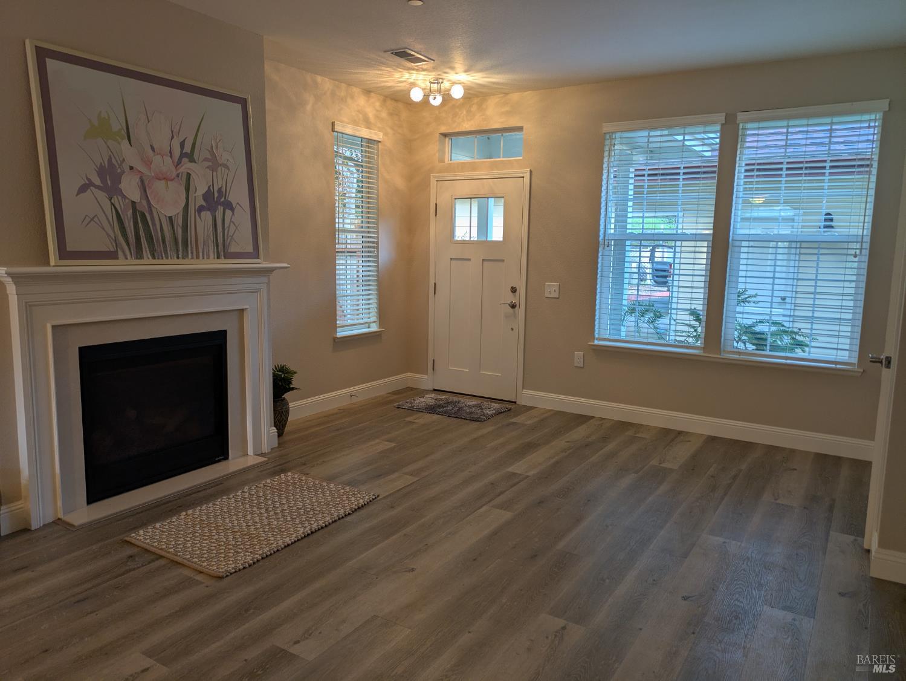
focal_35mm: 25
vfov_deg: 54.9
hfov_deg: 69.4
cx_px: 453
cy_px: 340
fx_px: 655
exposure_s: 1/30
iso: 56
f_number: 1.89
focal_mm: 5.43
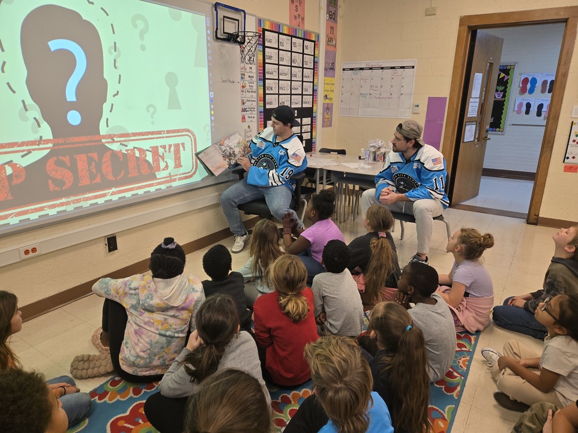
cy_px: 216
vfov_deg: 58.9
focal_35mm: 23
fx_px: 384
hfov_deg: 73.9
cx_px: 289
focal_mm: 5.4
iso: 80
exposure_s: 1/120
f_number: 1.8
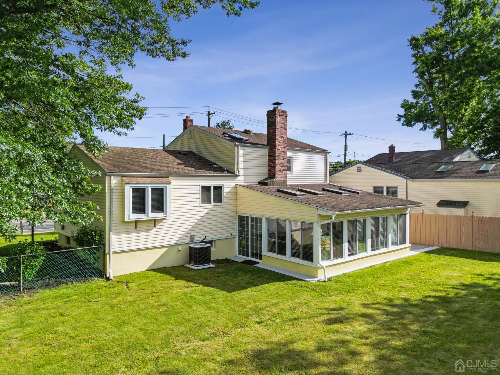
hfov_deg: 71.6
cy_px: 188
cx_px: 250
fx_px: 347
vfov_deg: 56.8
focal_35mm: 24
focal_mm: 6.7
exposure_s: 1/2000
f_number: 1.7
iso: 130
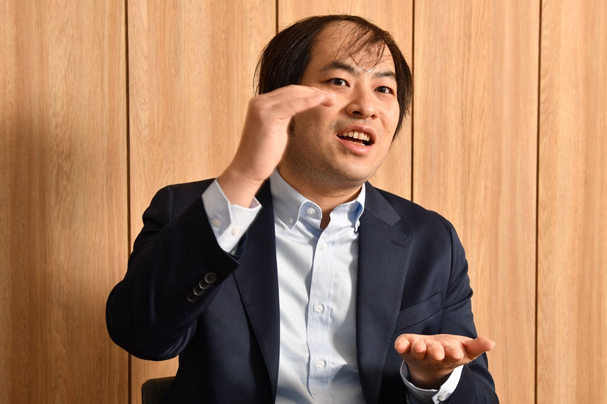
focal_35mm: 72
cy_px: 202
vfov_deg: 18.9
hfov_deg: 28.1
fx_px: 1214
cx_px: 304
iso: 200
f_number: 7.1
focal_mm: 48
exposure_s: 1/125
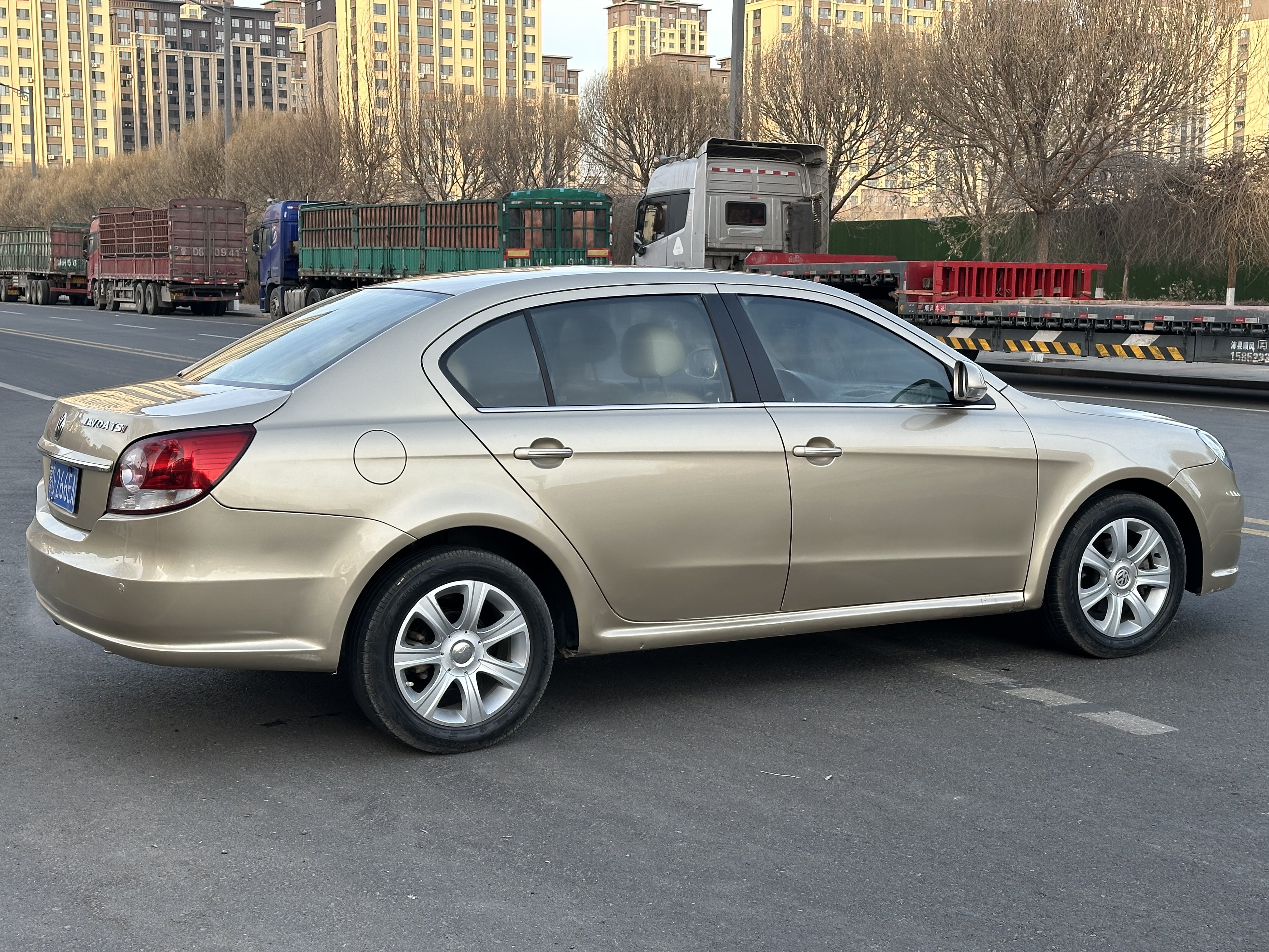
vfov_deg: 30.3
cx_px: 634
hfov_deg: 39.7
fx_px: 1760
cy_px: 476
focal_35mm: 48
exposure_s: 1/390
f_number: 1.78
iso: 64
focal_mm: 6.86
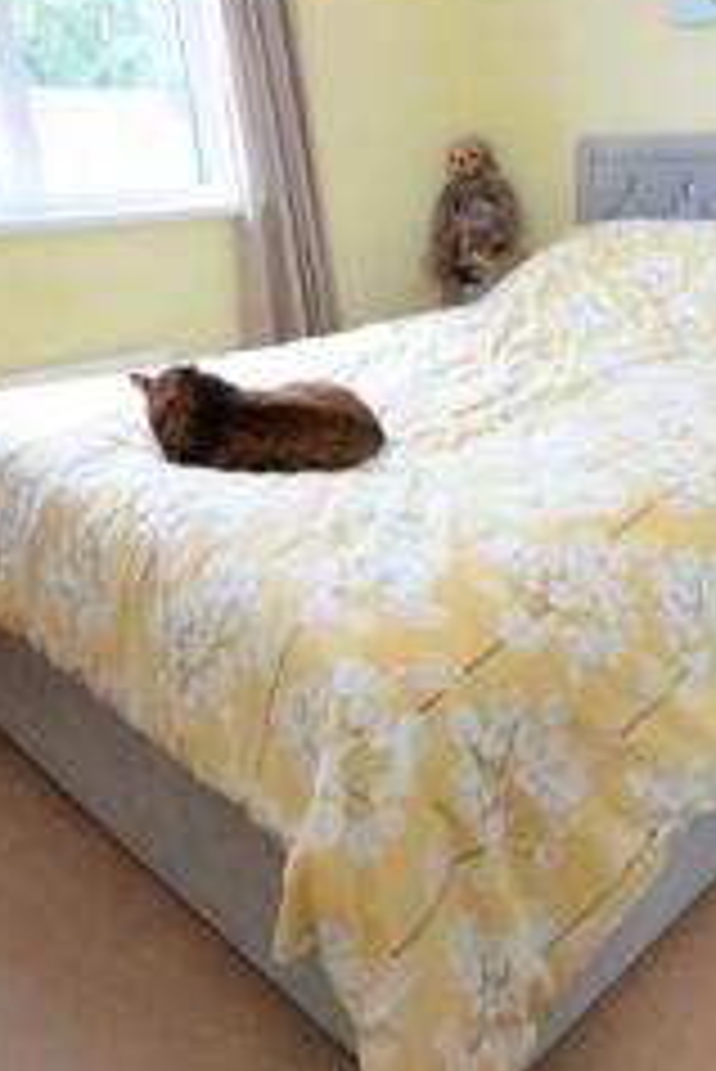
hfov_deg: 41.0
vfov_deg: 61.4
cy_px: 430
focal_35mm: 30
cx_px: 612
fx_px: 894
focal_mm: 10
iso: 400
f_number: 4.5
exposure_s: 1/80
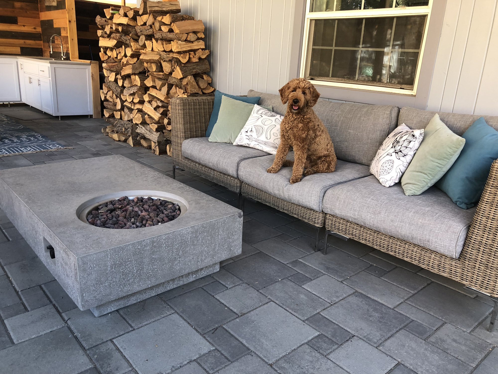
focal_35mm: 28
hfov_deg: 63.4
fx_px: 403
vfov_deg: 49.7
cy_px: 187
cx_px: 249
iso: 25
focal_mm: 3.99
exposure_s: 1/40
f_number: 1.8
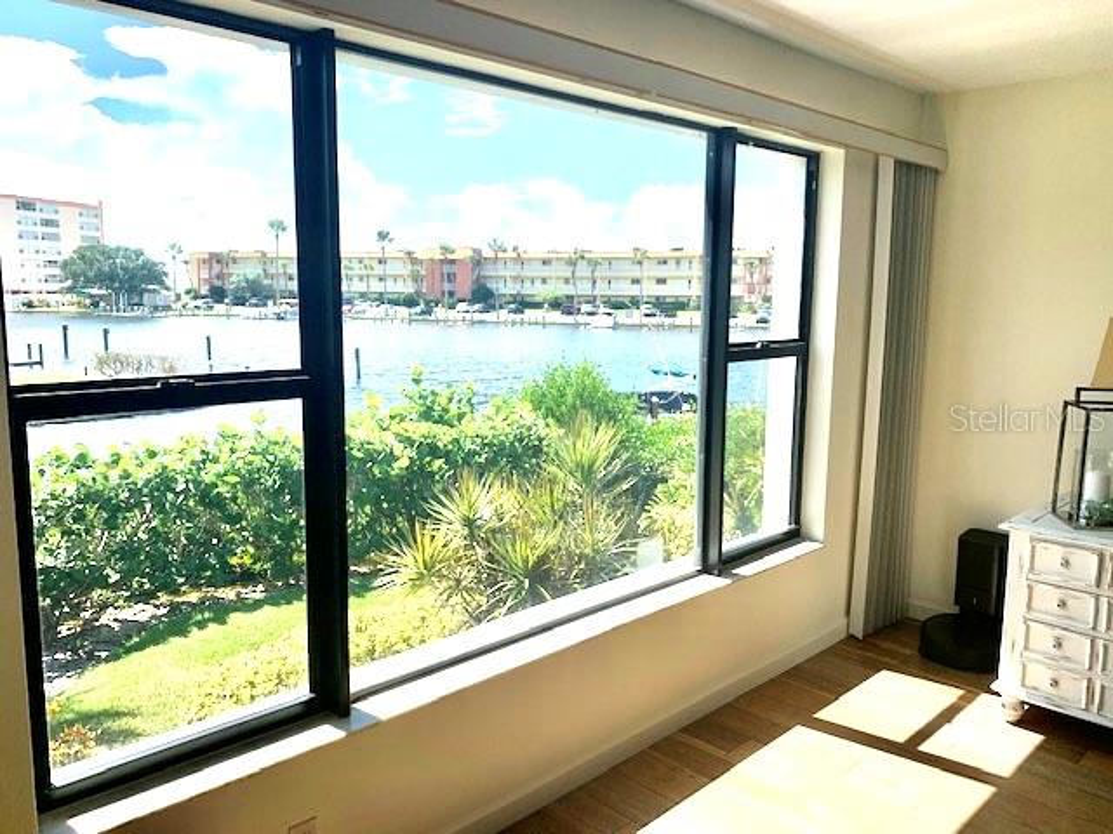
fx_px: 836
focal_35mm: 26
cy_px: 417
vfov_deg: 53.1
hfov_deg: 67.3
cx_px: 556
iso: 25
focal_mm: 4.25
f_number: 1.8
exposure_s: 1/962
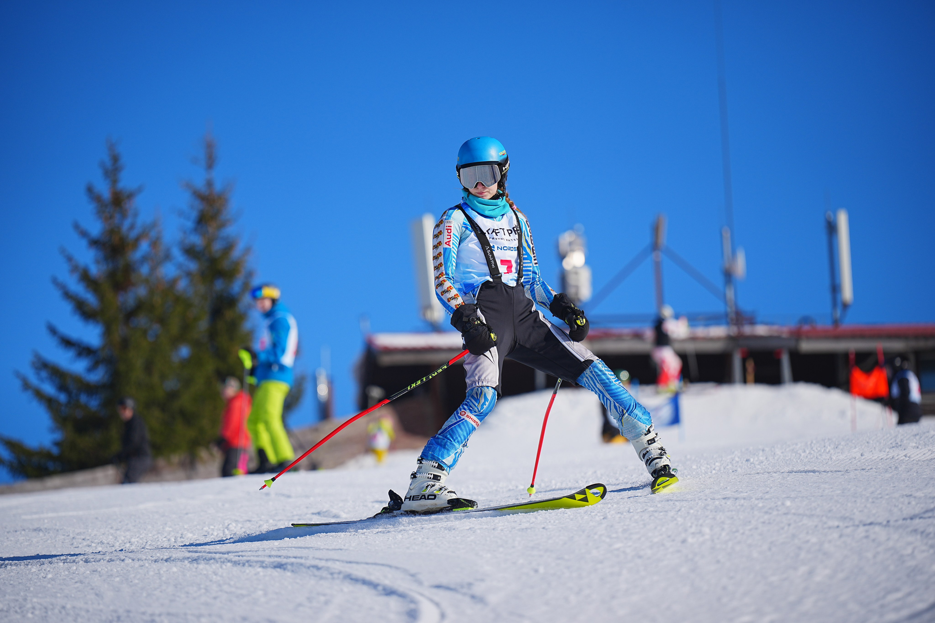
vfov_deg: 8.3
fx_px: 4285
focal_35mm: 165
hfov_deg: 12.5
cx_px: 468
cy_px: 312
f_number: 2.8
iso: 100
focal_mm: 165
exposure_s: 1/4000
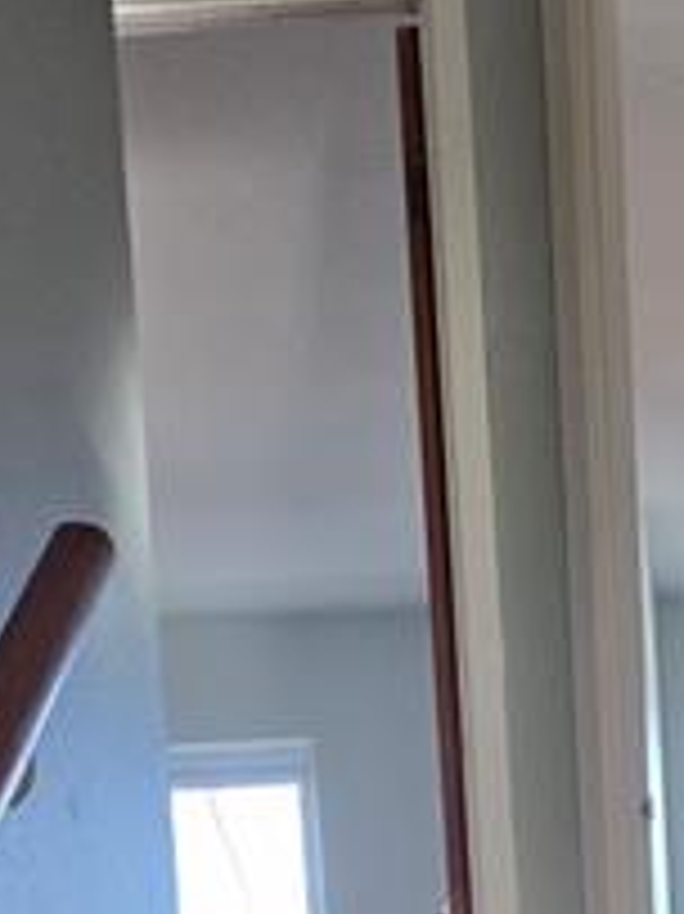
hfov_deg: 16.7
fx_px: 2295
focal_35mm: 87
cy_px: 1468
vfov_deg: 19.0
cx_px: 648
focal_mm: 5.4
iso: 160
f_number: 1.8
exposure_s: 1/120
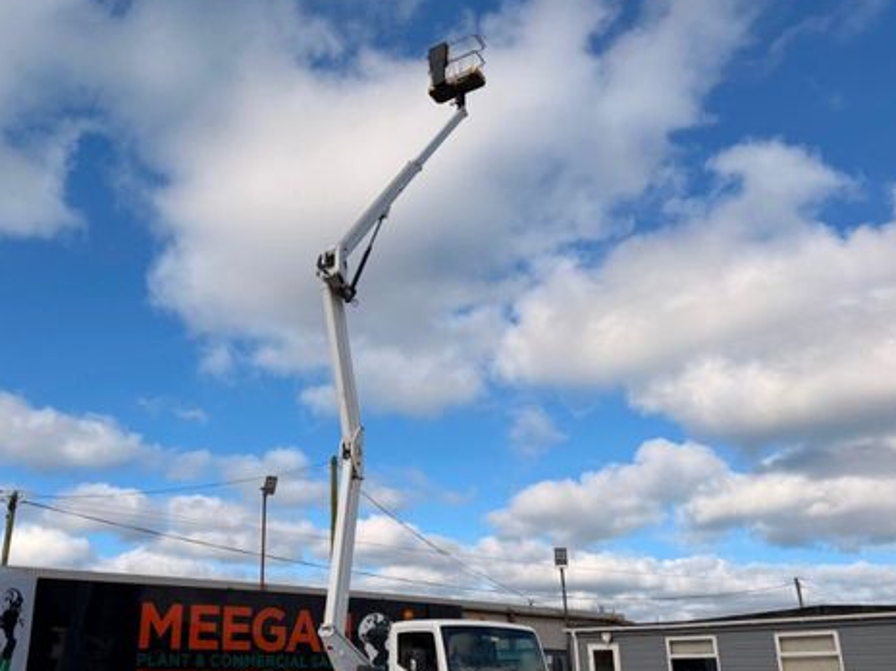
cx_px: 328
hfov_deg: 57.6
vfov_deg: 45.1
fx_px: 802
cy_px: 407
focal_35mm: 31
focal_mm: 6.76
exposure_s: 1/6173
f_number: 1.78
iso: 80
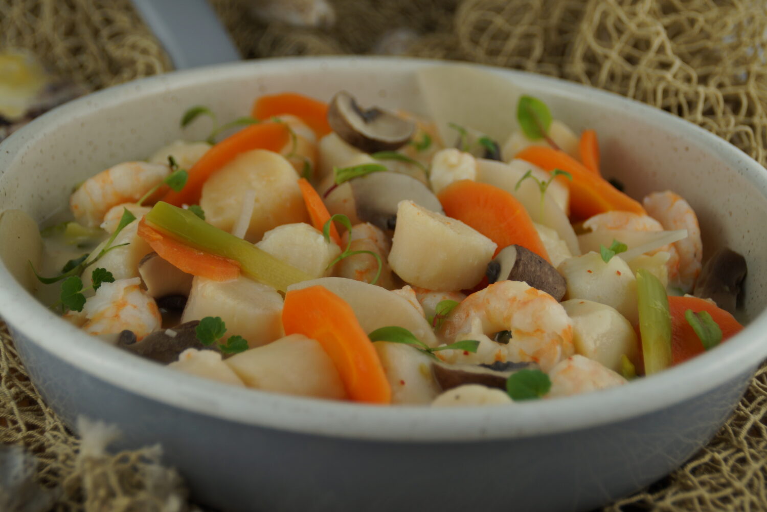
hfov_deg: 24.6
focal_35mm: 82
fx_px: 1758
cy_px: 256
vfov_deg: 16.6
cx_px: 384
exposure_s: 1/160
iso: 125
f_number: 5
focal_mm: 55
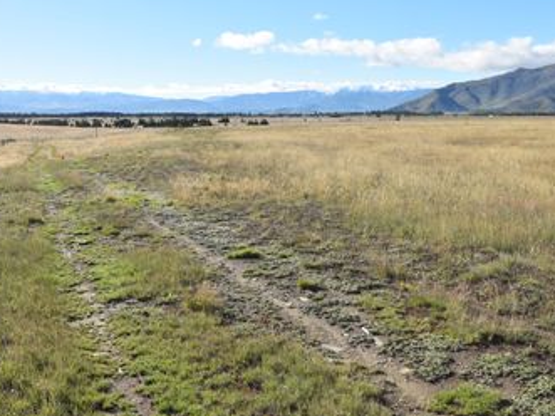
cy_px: 167
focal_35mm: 41
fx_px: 657
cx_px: 208
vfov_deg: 35.0
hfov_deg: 45.4
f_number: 11
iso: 100
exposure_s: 1/200
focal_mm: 20
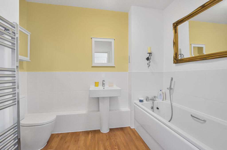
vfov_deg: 77.1
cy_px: 75
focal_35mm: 15
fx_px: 94
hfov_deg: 100.5
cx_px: 114
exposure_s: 1/5
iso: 640
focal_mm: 10
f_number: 8
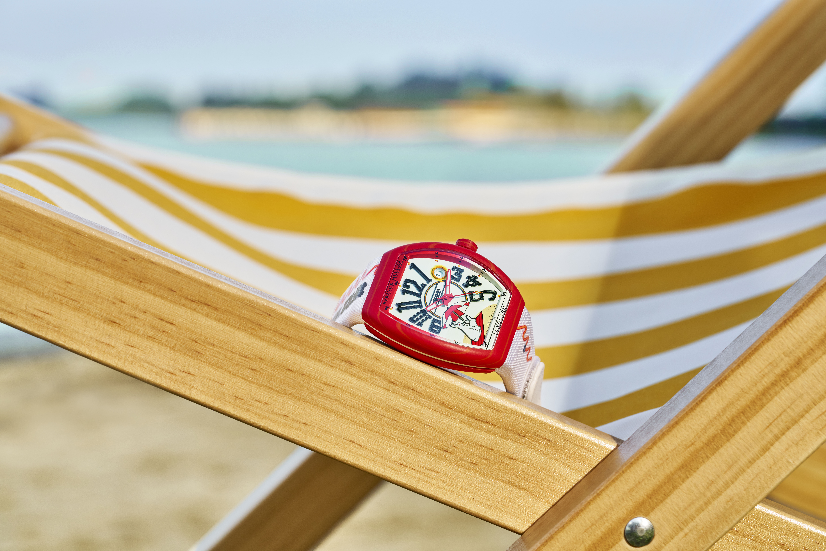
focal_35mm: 90
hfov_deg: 22.6
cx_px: 413
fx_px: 2065
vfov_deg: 15.2
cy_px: 276
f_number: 8
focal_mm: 90
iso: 400
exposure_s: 1/160
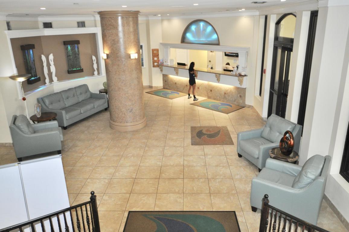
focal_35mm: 27
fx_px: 261
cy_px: 116
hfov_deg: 67.4
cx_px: 174
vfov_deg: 47.8
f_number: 4.2
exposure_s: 1/60
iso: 800
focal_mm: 18
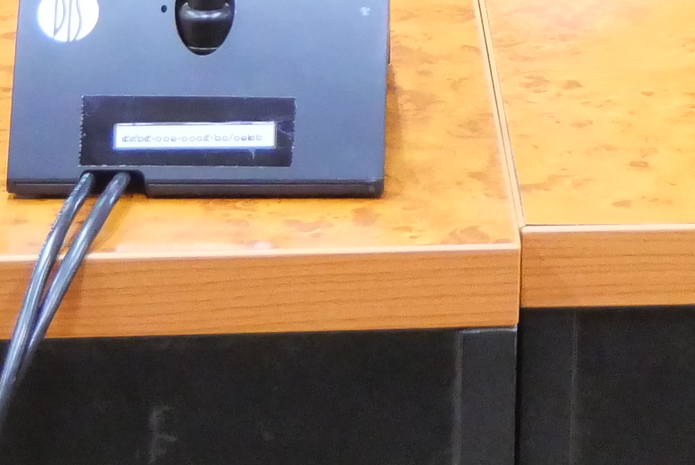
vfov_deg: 6.1
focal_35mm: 216
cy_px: -648
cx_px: 1085
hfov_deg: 9.2
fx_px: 4174
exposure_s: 1/20
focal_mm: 22
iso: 3200
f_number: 4.2
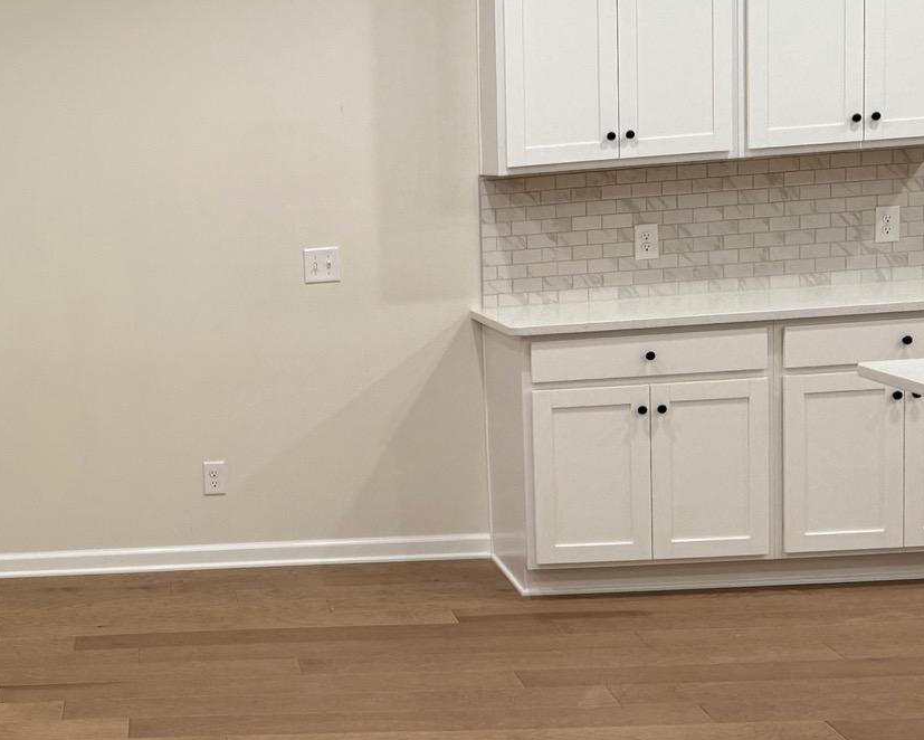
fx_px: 1586
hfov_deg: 30.2
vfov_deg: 26.2
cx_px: -4
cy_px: 402
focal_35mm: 58
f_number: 1.78
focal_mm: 6.76
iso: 160
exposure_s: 1/120
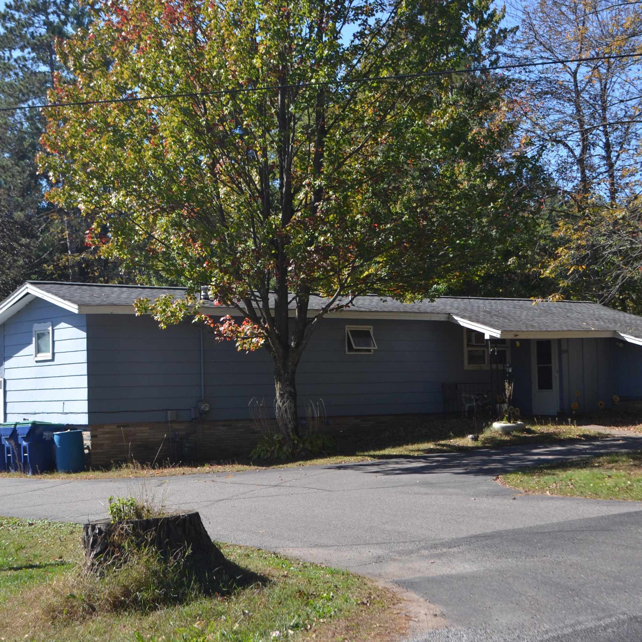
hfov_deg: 27.7
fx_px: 1301
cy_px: 322
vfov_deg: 27.7
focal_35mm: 62
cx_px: 346
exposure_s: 1/160
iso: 100
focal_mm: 32
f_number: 6.3
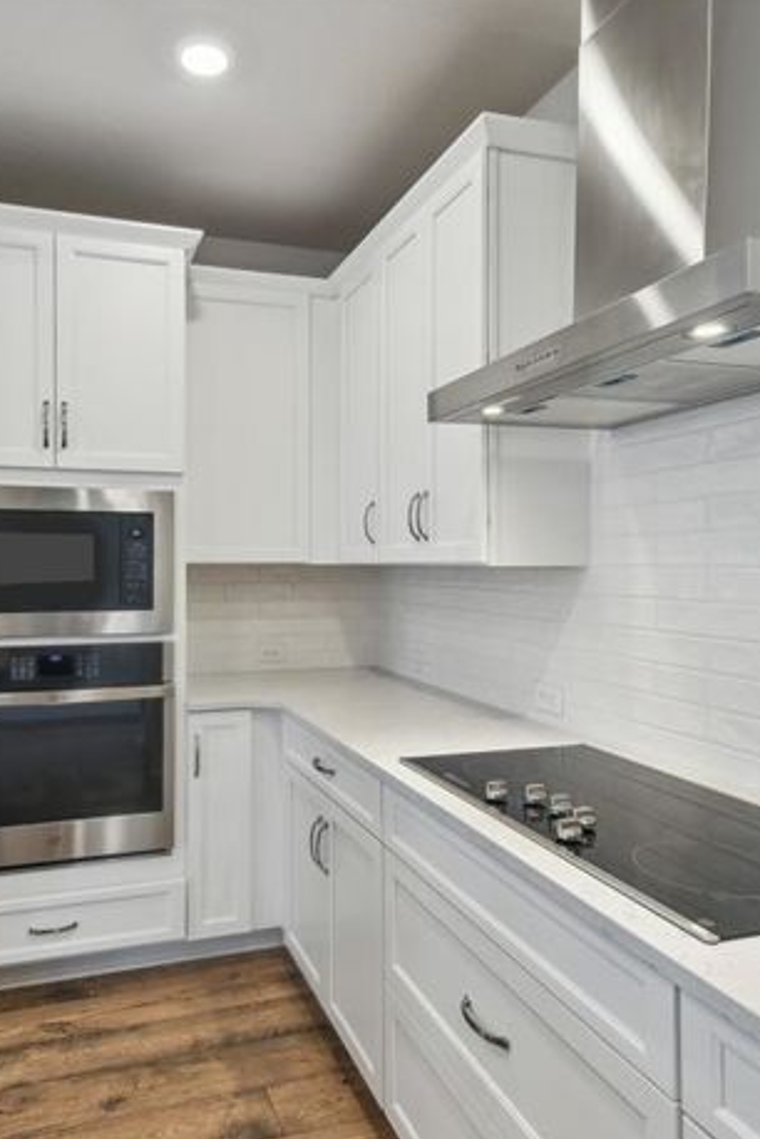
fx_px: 728
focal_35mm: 23
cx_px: 302
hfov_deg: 54.7
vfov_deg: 76.1
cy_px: 570
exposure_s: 1/15
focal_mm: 10
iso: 100
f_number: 7.1
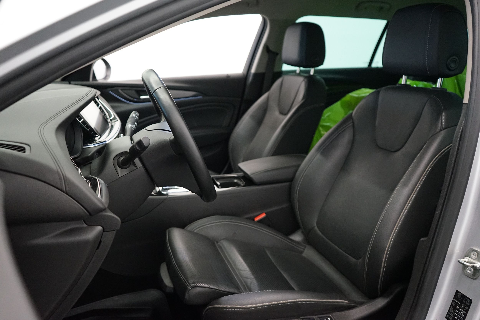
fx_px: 387
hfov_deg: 63.7
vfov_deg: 45.0
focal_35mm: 29
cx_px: 240
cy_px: 160
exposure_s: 1/160
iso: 4000
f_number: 3.5
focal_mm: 29
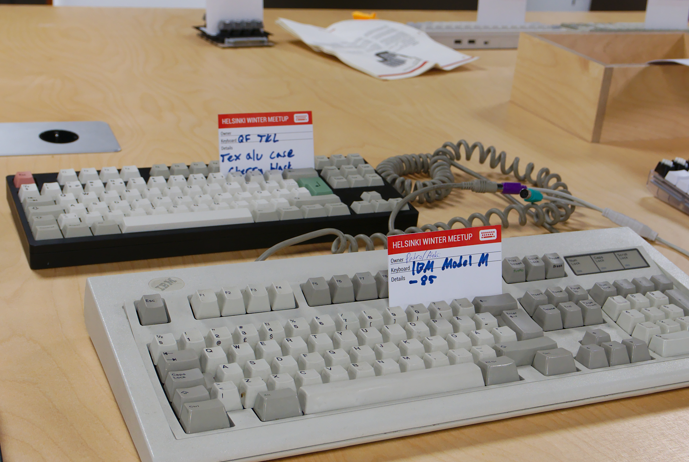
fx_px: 1092
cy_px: 243
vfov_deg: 23.9
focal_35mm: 57
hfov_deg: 35.0
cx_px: 375
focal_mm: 17.2
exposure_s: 1/80
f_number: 4
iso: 320
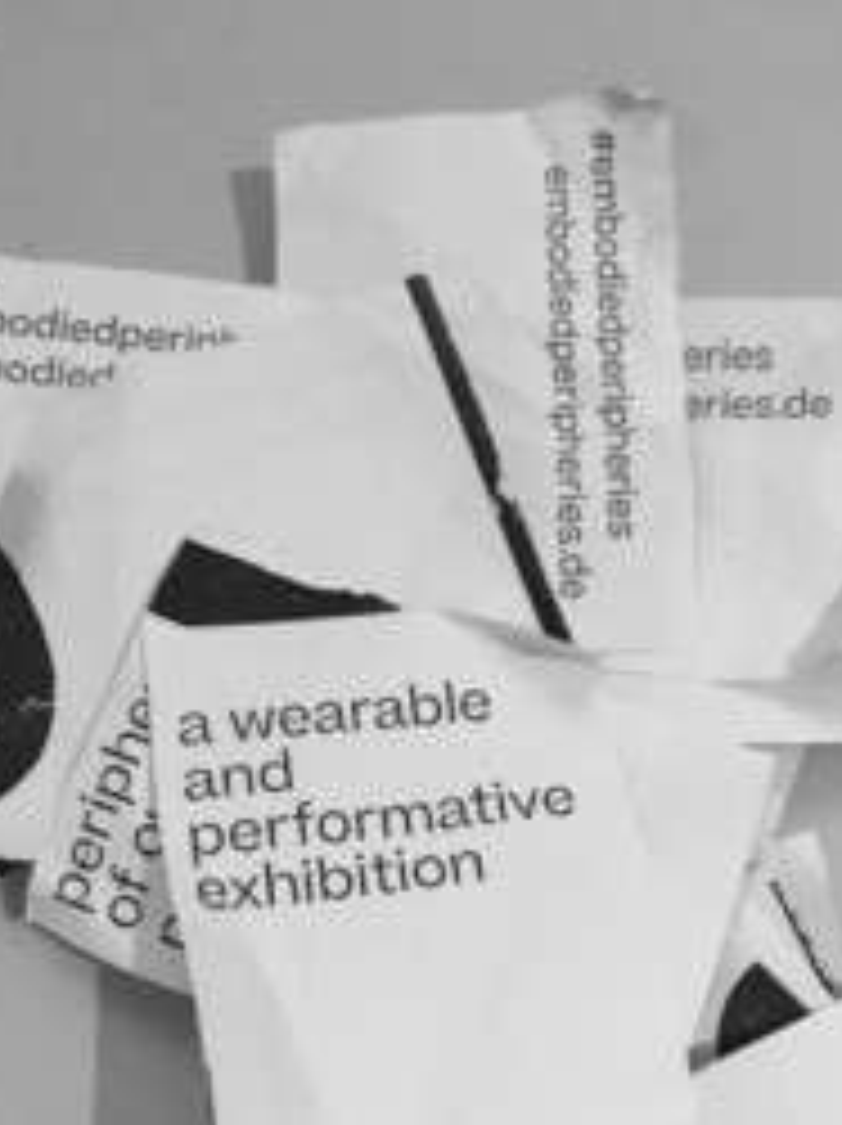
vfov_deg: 44.9
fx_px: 1332
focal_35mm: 41
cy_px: 785
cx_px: 421
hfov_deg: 35.1
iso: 64
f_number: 2.2
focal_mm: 4.15
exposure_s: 1/33
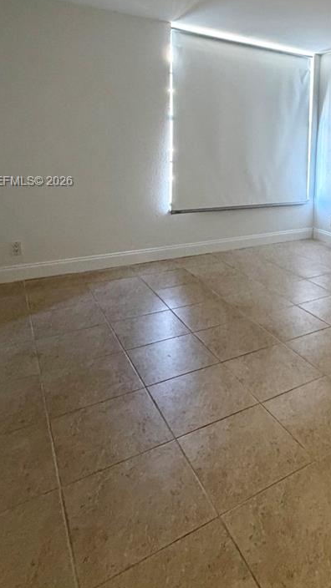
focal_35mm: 26
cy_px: 182
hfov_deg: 41.1
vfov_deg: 69.2
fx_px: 406
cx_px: 294
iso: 320
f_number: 2.2
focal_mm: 2.22
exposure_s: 1/60
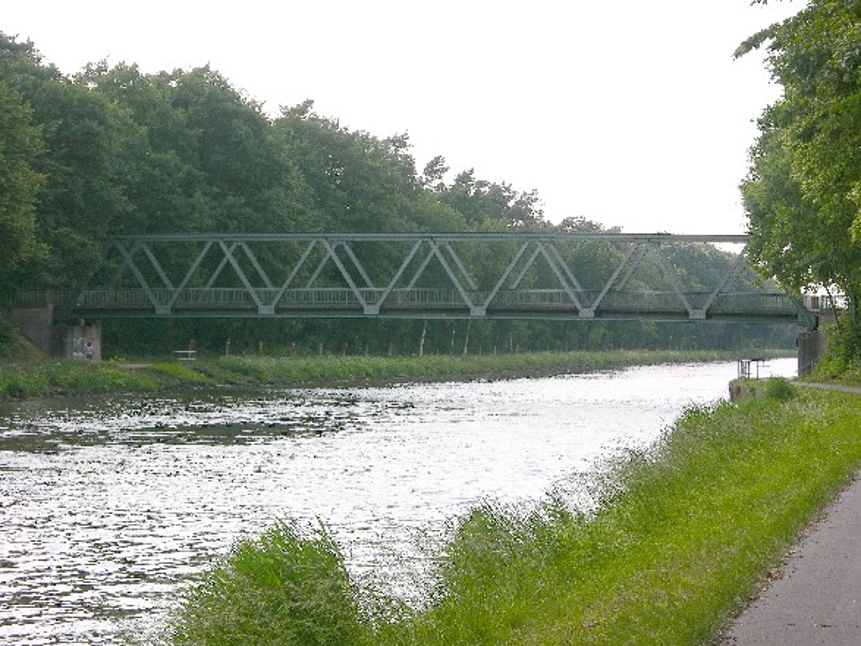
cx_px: 430
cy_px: 323
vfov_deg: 13.5
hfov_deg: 17.9
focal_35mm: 110
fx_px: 2735
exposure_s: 1/134
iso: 50
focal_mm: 27.3
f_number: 5.2
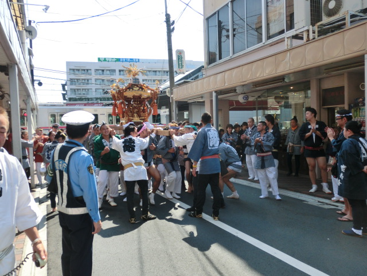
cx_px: 184
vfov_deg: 49.7
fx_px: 297
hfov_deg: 63.4
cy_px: 138
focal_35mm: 28
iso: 100
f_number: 3
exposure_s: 1/800
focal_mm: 5
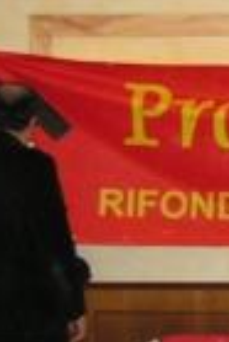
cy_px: 133
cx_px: 517
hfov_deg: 9.8
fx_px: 1209
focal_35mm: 127
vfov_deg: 16.1
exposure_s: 1/40
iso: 200
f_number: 2.8
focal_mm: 6.3
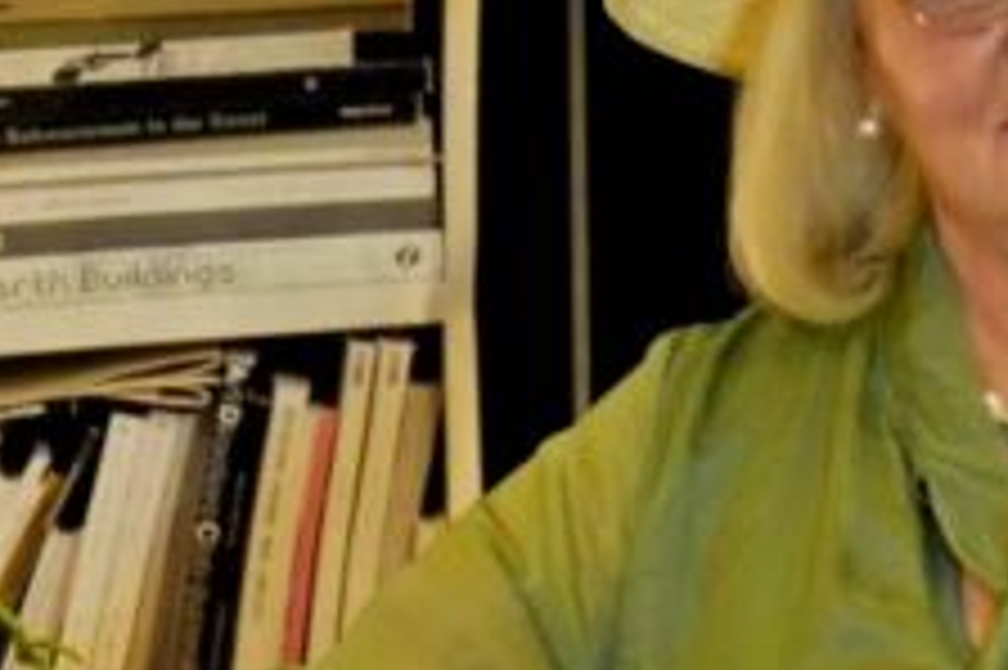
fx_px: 8431
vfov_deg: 4.5
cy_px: -76
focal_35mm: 301
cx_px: 1012
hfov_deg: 6.8
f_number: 5
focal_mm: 75
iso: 2200
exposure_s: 1/125
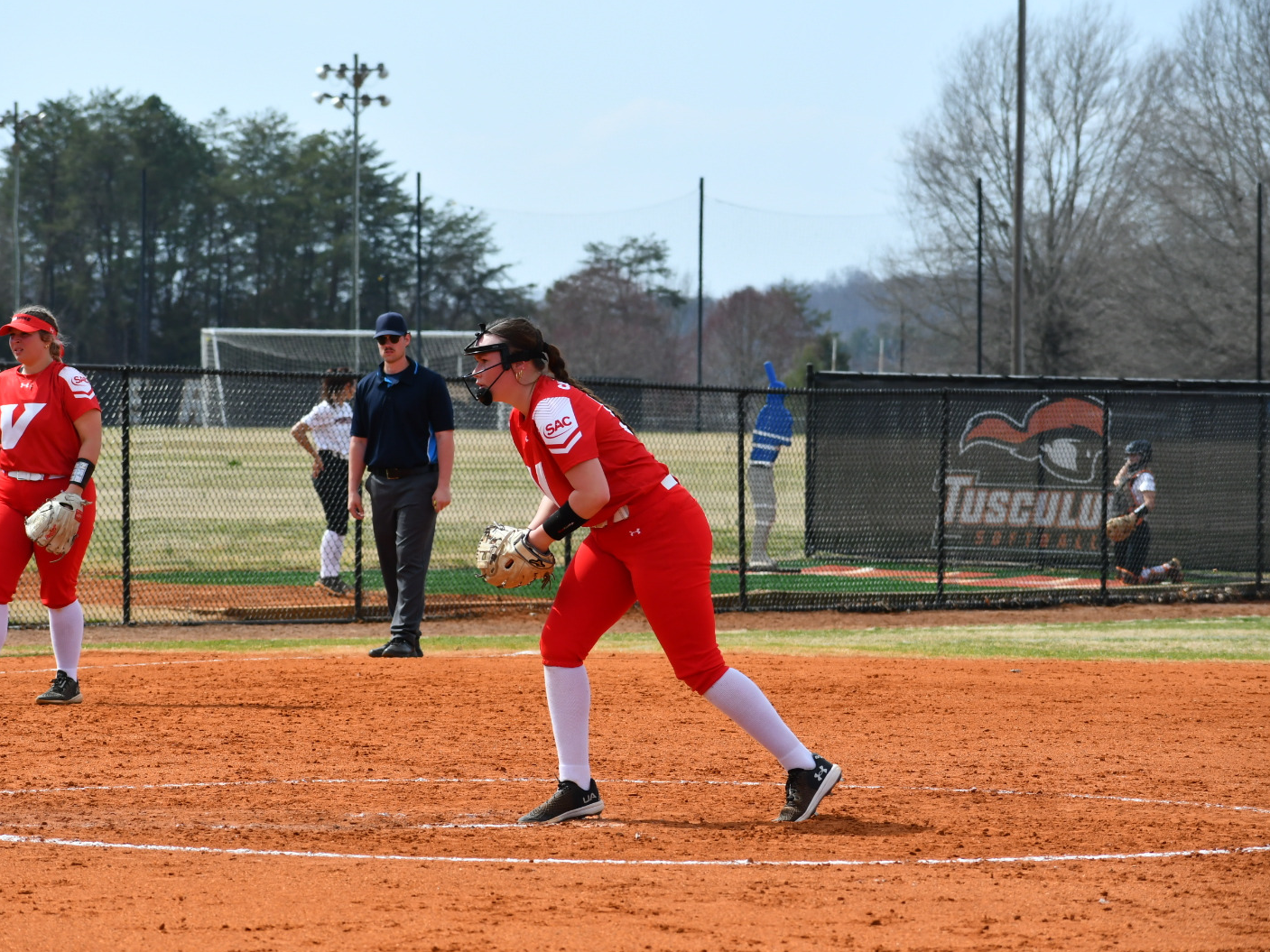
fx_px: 7594
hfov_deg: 9.6
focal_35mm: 207
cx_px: 541
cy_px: 469
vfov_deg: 7.2
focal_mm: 125
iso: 400
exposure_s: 1/2000
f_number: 8
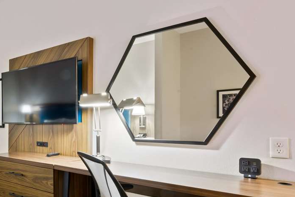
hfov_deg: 53.3
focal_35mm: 30
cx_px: 24
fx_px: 246
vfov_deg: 42.8
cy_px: 136
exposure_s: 30
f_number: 16
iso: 320
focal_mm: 14
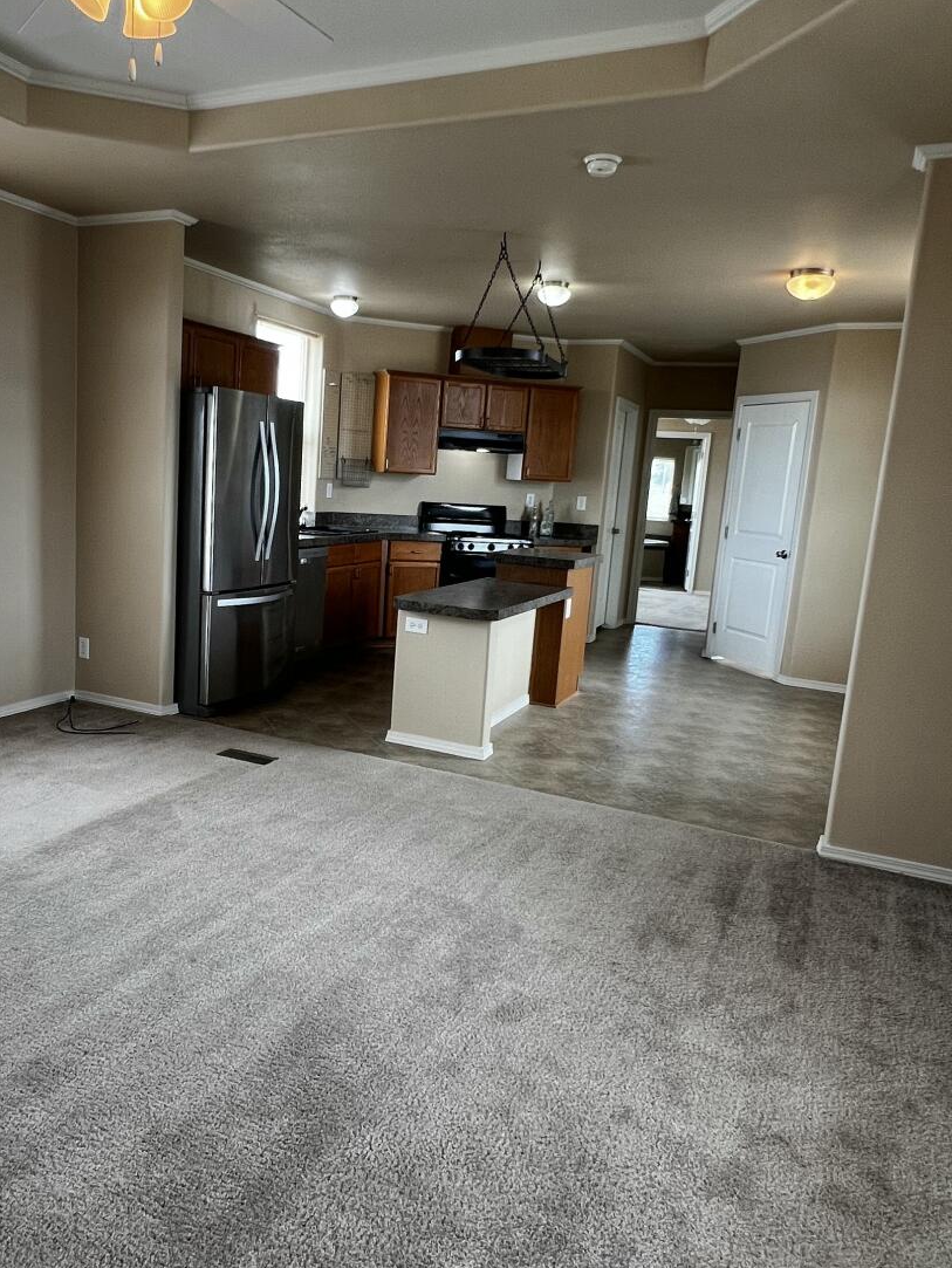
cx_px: 369
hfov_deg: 56.3
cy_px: 643
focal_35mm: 24
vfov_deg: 71.6
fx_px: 880
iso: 100
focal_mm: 1.57
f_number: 1.8
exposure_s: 1/120
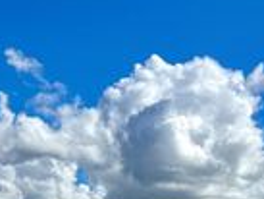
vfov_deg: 14.5
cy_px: 306
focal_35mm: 95
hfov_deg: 19.9
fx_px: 725
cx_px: -12
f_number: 1.6
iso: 50
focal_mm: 5.96
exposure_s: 1/5348
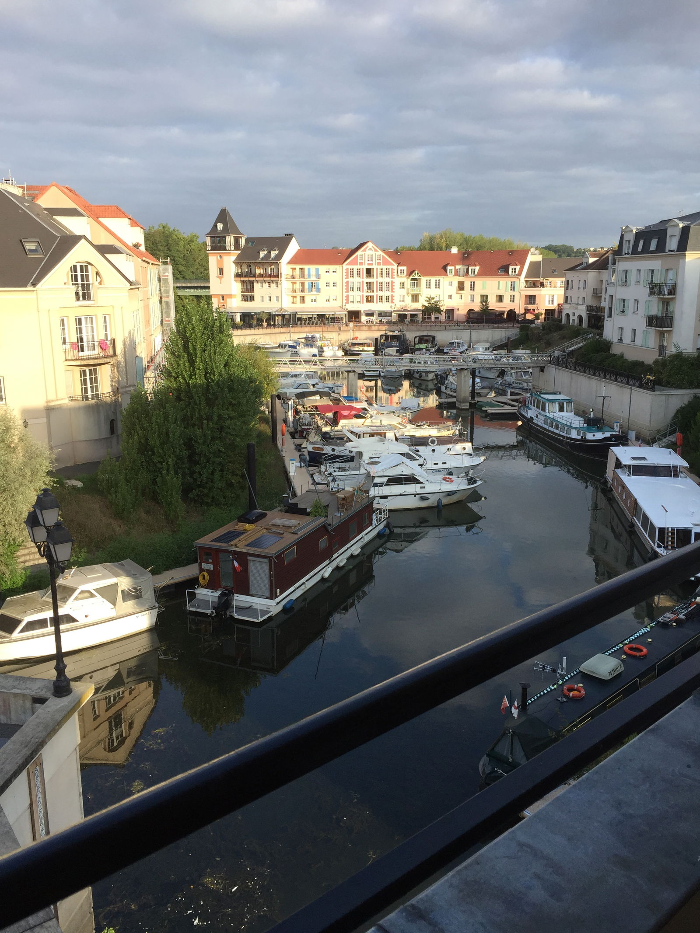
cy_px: 466
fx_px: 782
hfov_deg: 48.2
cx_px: 350
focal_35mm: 29
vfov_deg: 61.7
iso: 32
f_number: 2.2
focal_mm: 4.15
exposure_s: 1/898
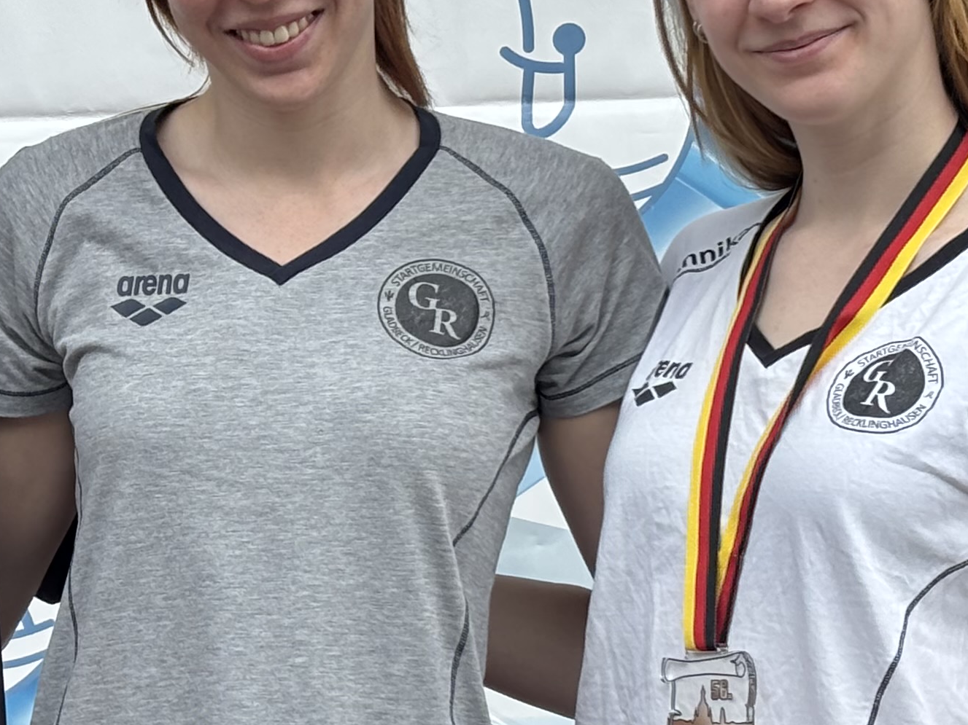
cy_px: 431
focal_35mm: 158
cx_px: 2
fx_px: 4418
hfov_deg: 12.4
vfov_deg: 9.4
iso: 32
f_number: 1.6
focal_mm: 5.96
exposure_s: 1/988
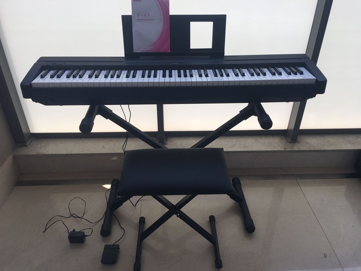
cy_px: 136
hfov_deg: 61.7
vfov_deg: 48.2
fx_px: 302
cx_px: 180
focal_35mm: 29
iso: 25
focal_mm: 4.15
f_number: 2.2
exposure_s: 1/368
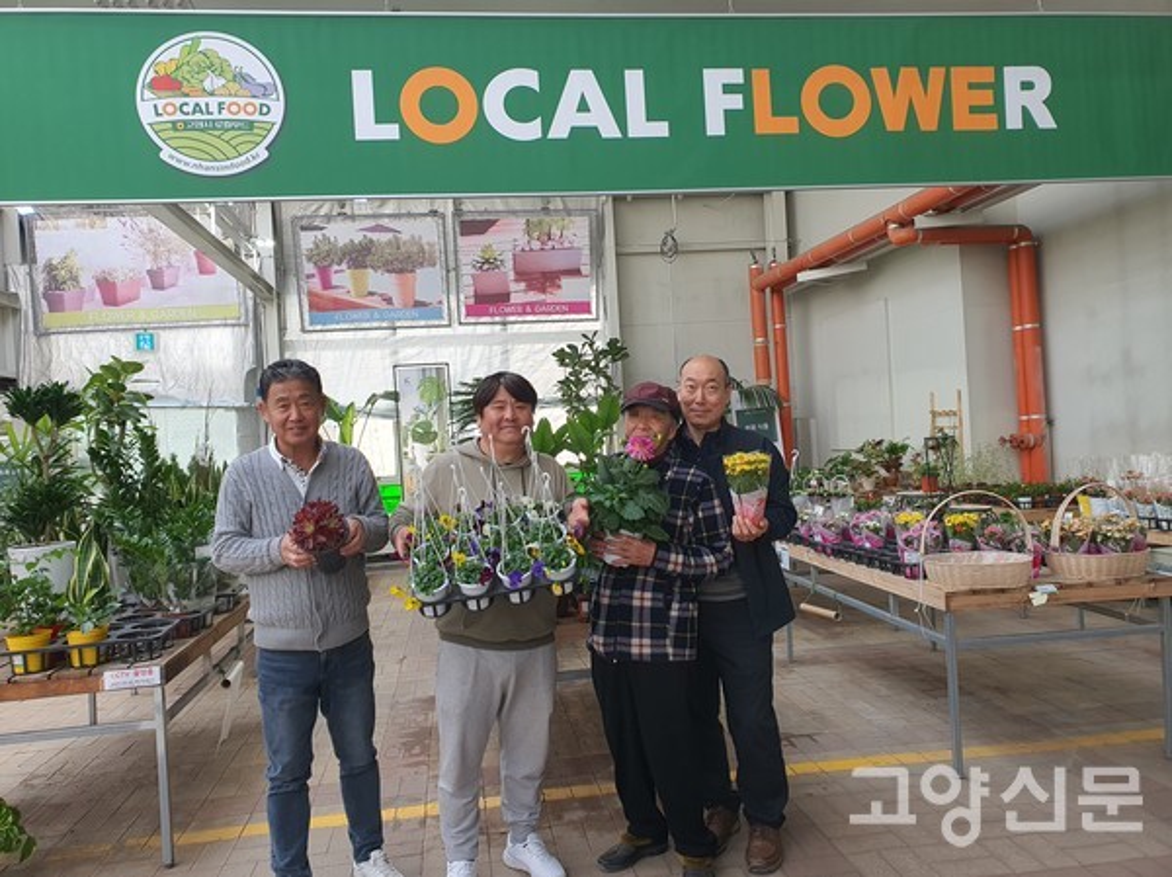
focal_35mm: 26
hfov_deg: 67.3
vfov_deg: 53.0
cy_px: 438
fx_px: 880
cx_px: 586
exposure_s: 1/120
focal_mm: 4.3
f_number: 2.4
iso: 64
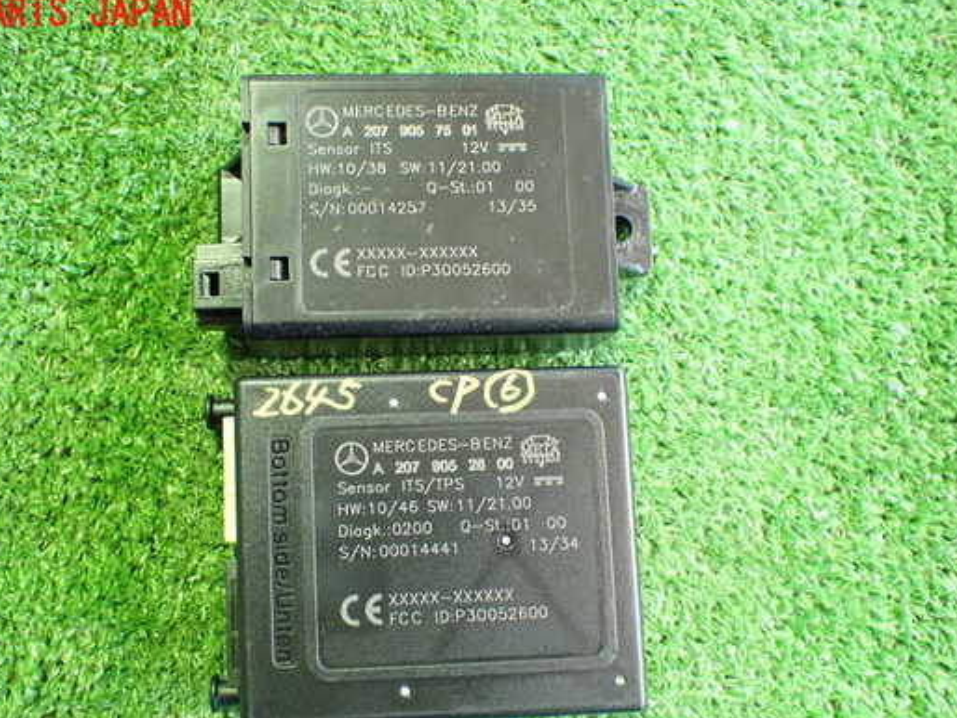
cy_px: 409
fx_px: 968
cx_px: 411
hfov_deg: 52.4
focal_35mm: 35
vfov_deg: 40.6
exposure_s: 1/30
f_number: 2.3
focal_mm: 5.4
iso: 1000
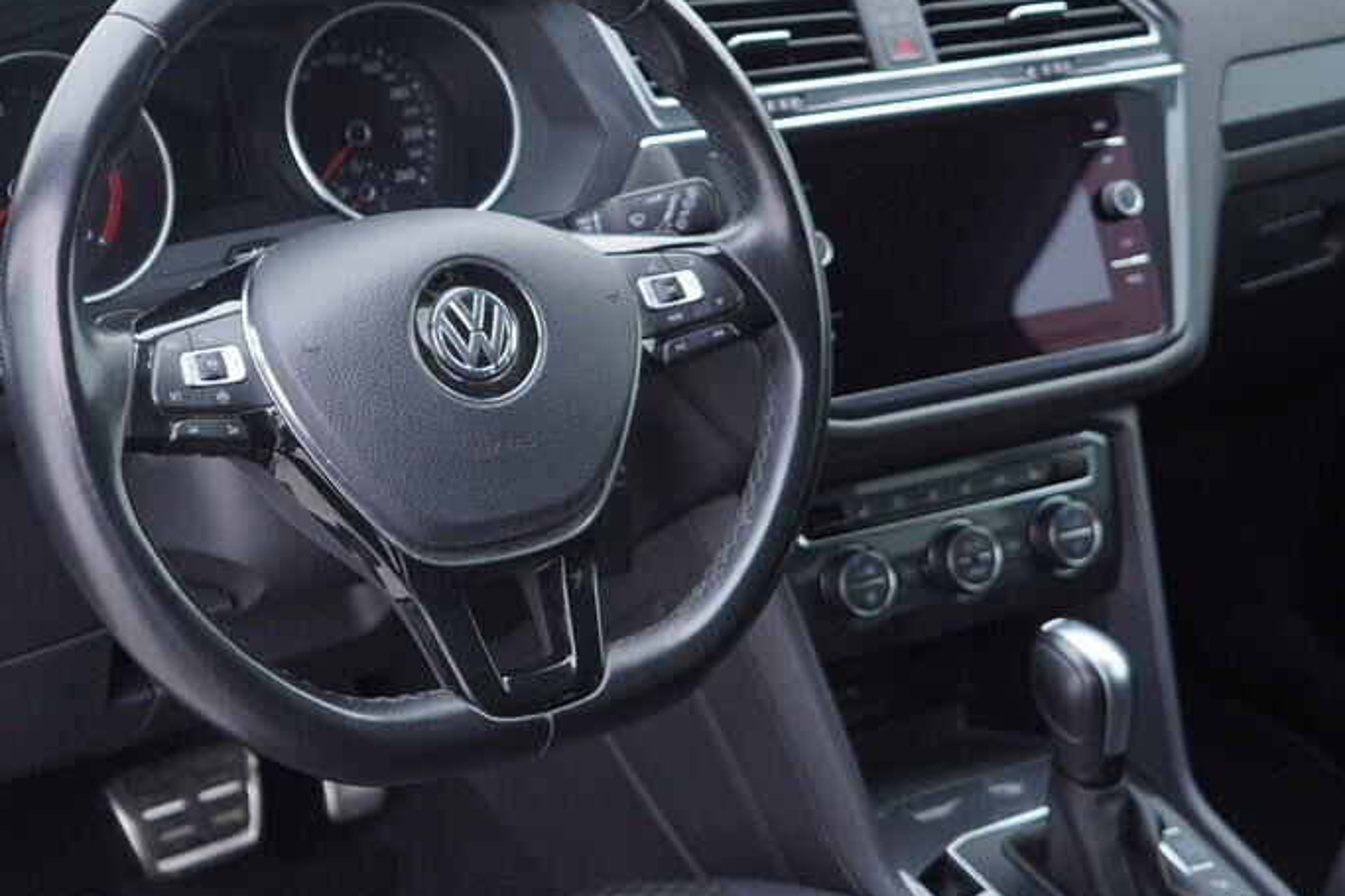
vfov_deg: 25.0
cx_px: 437
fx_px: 2017
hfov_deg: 36.5
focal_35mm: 54
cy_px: 395
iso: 200
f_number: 2.8
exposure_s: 1/40
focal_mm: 24
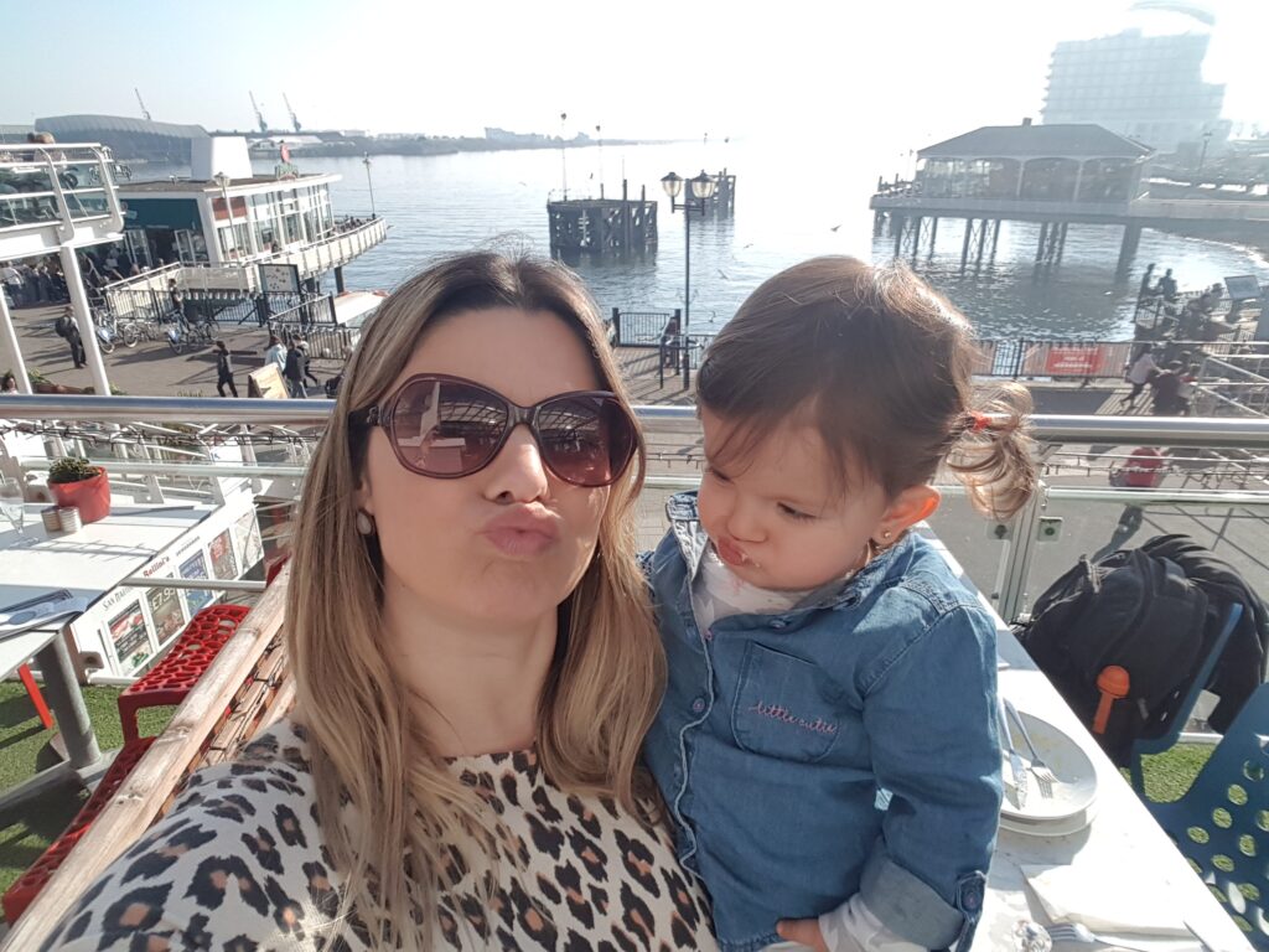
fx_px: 770
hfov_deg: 79.0
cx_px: 634
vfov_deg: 63.4
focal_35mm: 21
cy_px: 476
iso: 50
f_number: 1.7
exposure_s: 1/1452
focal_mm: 2.1
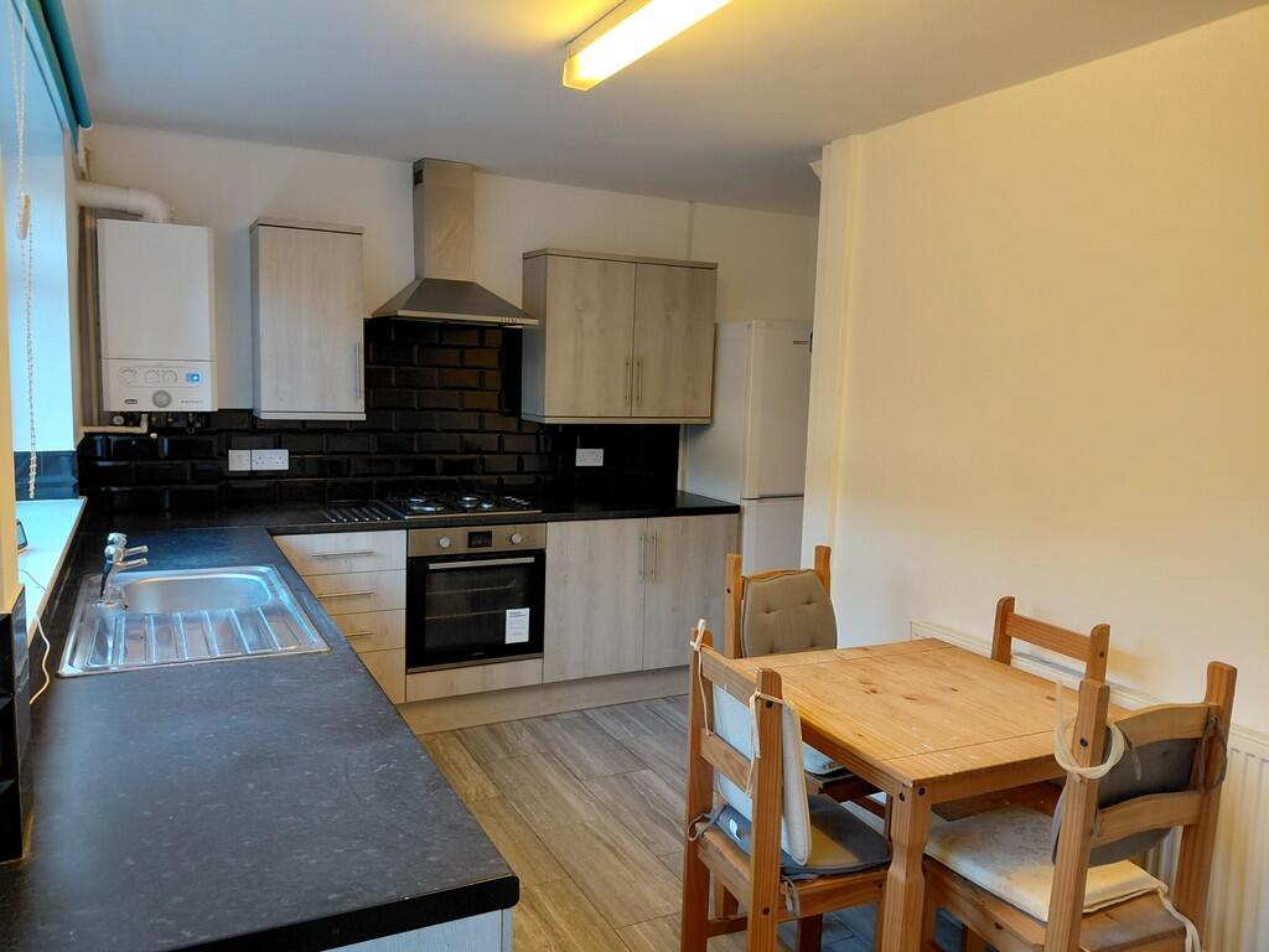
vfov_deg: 54.9
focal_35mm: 25
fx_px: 916
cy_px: 476
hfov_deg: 69.4
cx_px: 634
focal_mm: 4.69
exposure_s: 1/50.1
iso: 200
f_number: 1.8
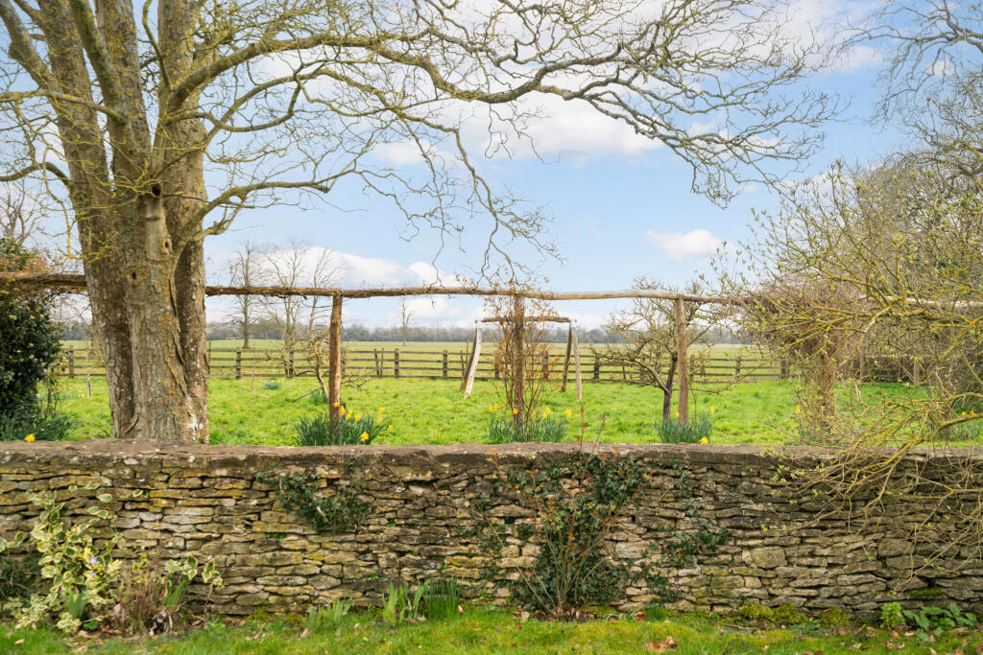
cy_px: 328
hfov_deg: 54.4
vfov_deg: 37.9
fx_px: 956
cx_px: 492
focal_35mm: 35
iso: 320
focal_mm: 35
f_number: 8
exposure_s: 1/160
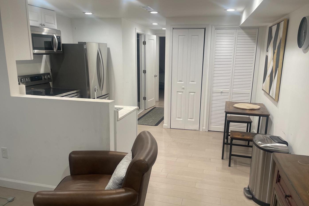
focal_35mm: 28
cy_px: 112
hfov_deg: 65.5
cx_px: 156
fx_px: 240
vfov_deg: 46.3
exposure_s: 1/60
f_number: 1.6
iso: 64
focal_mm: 4.2
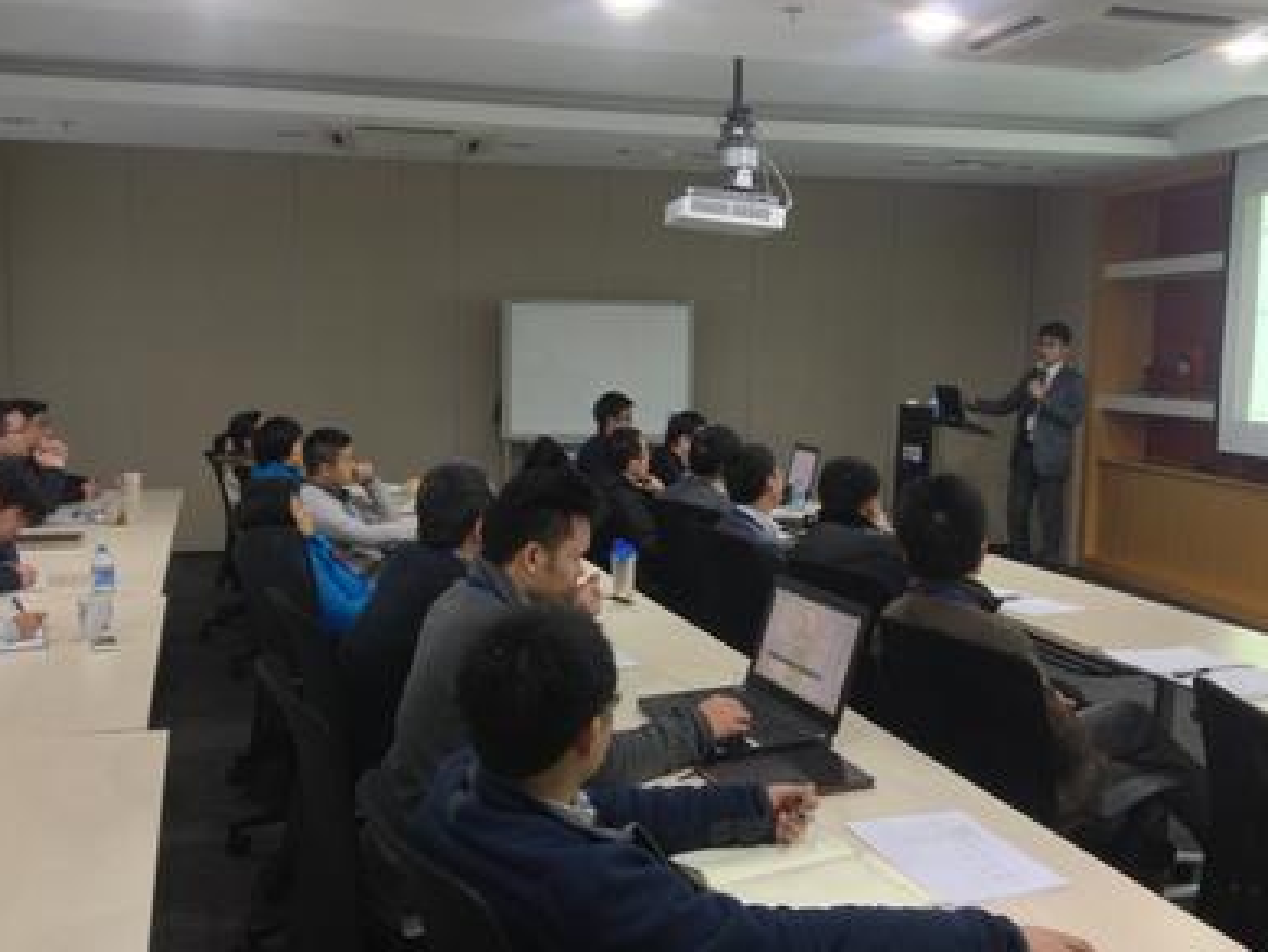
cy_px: 476
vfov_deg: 39.7
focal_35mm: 36
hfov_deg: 51.3
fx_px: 1319
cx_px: 642
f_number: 2.4
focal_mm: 4.28
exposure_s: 1/20
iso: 250
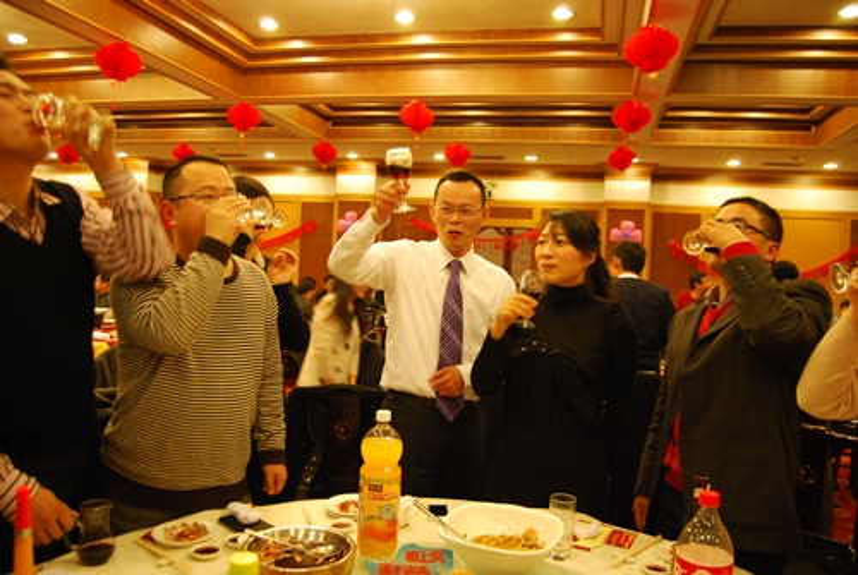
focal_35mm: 27
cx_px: 429
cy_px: 288
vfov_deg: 48.1
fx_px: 644
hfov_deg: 67.3
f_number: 3.5
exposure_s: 1/20
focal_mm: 18
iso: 800
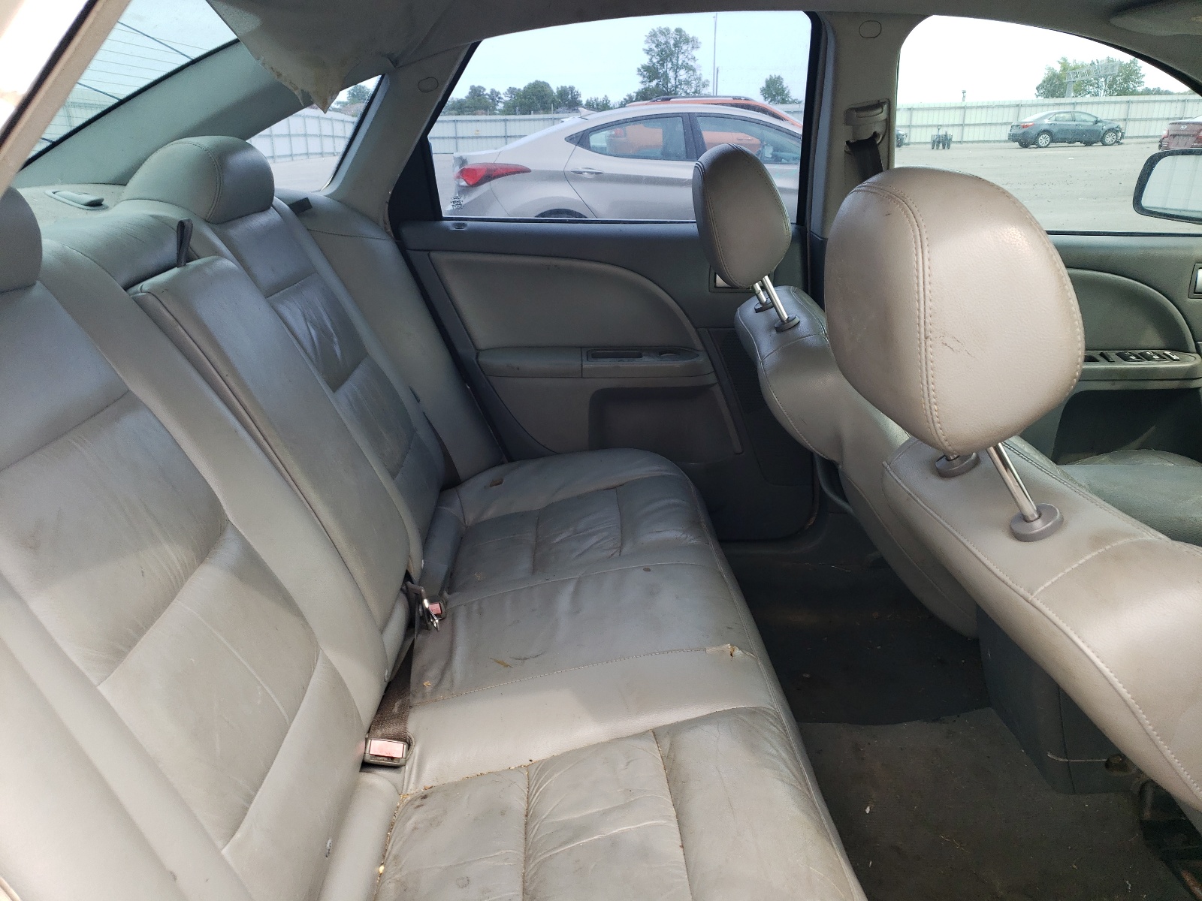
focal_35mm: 26
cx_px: 601
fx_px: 903
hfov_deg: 67.3
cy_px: 450
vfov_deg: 53.1
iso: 50
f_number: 1.5
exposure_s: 1/238
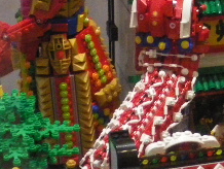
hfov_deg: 11.5
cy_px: 42
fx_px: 1095
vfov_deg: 8.8
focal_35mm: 169
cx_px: 253
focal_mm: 6.3
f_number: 3.5
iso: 400
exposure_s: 1/80
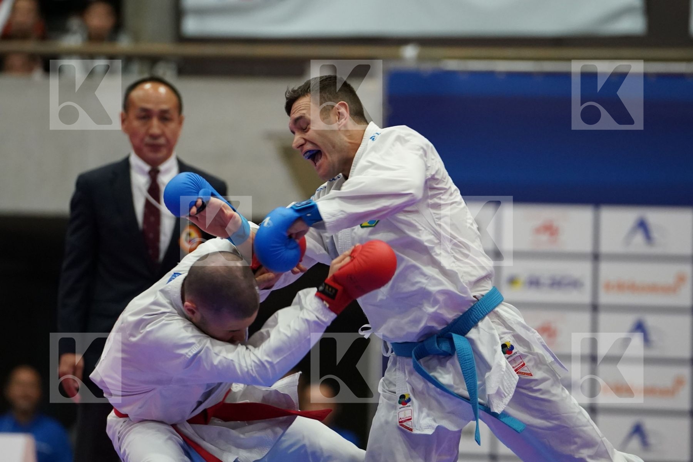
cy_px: 231
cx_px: 346
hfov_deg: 7.9
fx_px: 5024
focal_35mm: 261
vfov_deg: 5.3
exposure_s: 1/1000
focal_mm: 174
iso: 3200
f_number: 2.8
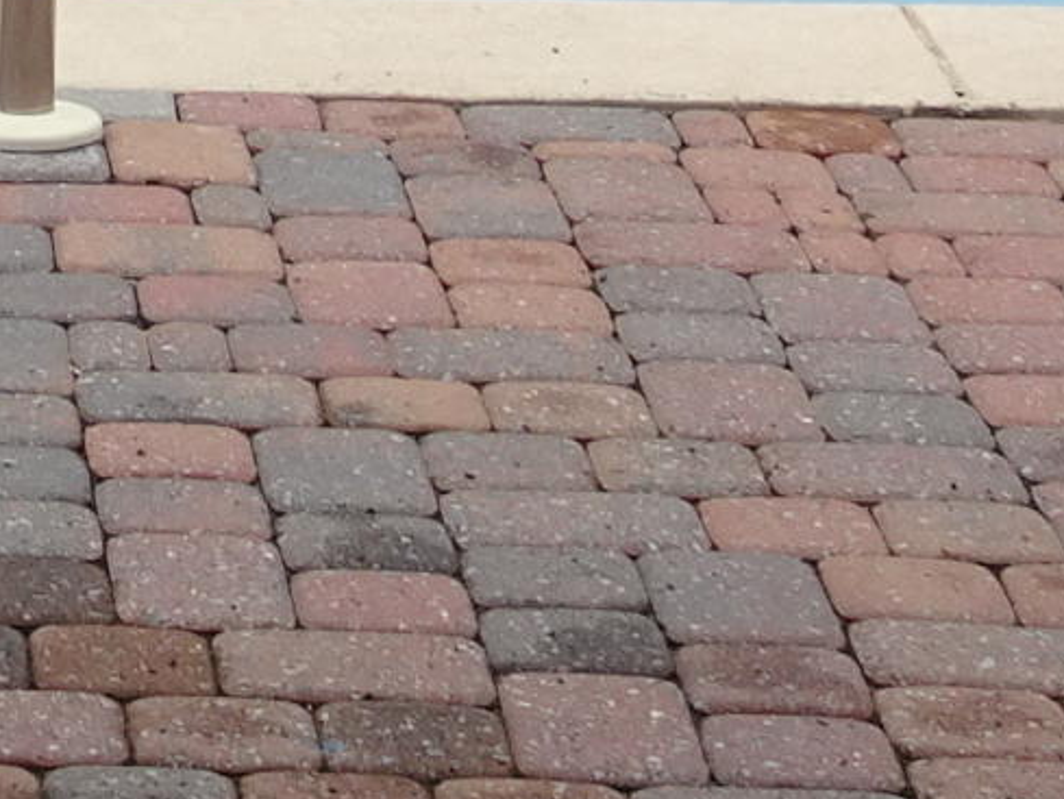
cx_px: -672
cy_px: -1115
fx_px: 5842
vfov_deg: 7.3
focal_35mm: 190
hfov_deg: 10.0
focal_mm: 5.26
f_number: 4
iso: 80
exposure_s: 1/400
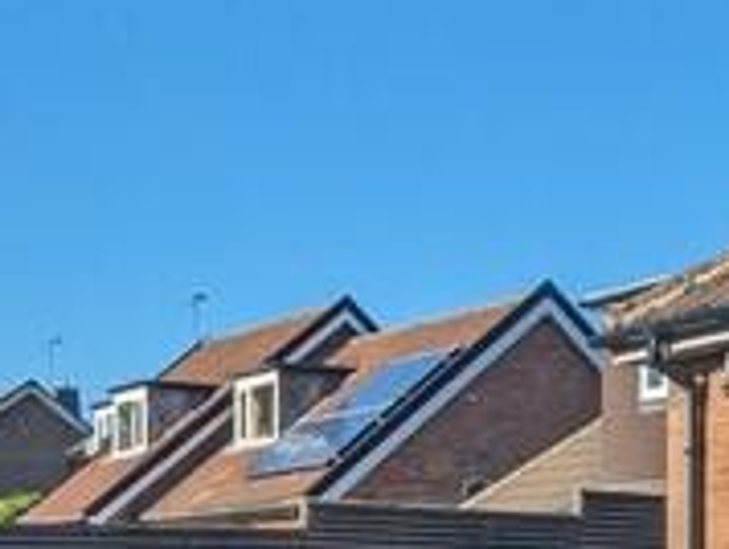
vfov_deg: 15.6
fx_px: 1940
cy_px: 641
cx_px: 749
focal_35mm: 92
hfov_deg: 20.5
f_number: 2.2
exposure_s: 1/2203
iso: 45
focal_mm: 2.35
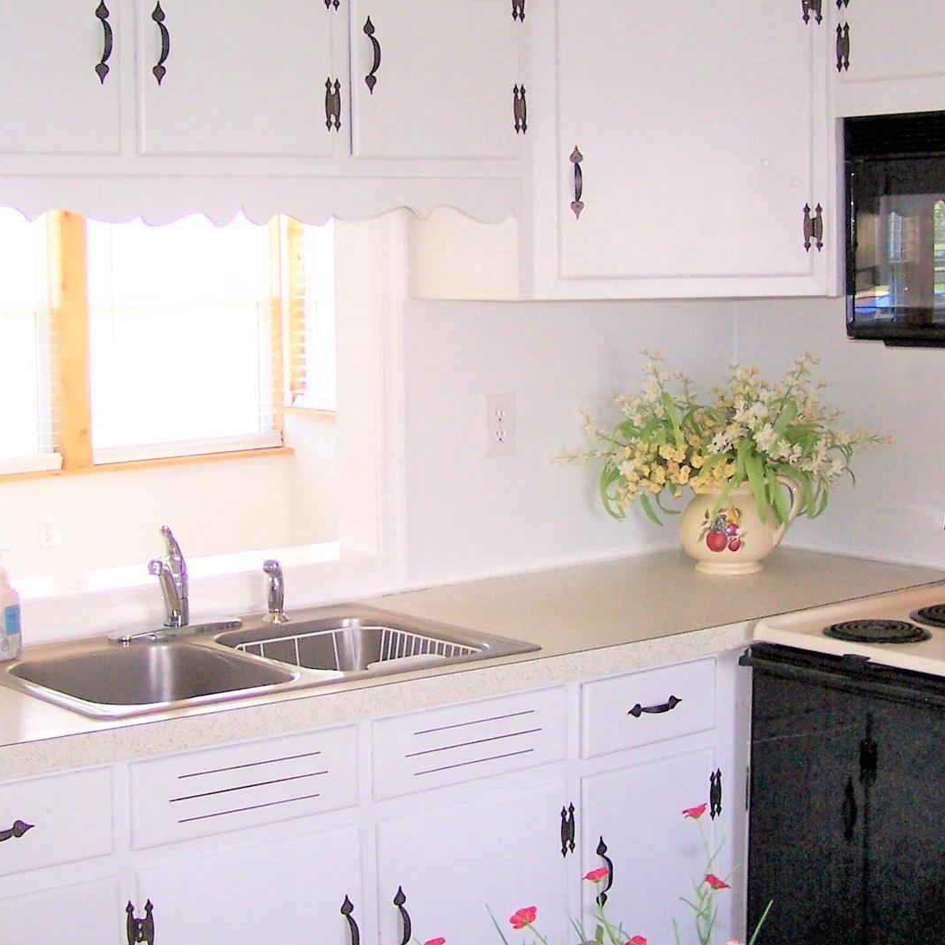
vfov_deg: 26.5
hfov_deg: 26.5
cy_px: 415
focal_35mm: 65
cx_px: 482
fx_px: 2008
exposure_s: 1/125
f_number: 2.8
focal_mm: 6.3
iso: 140
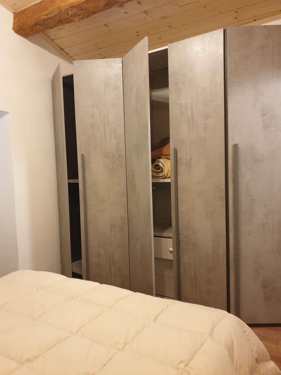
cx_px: 140
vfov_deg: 67.3
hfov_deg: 53.1
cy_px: 188
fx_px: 281
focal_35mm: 26
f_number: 1.5
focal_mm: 4.3
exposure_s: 1/33
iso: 320
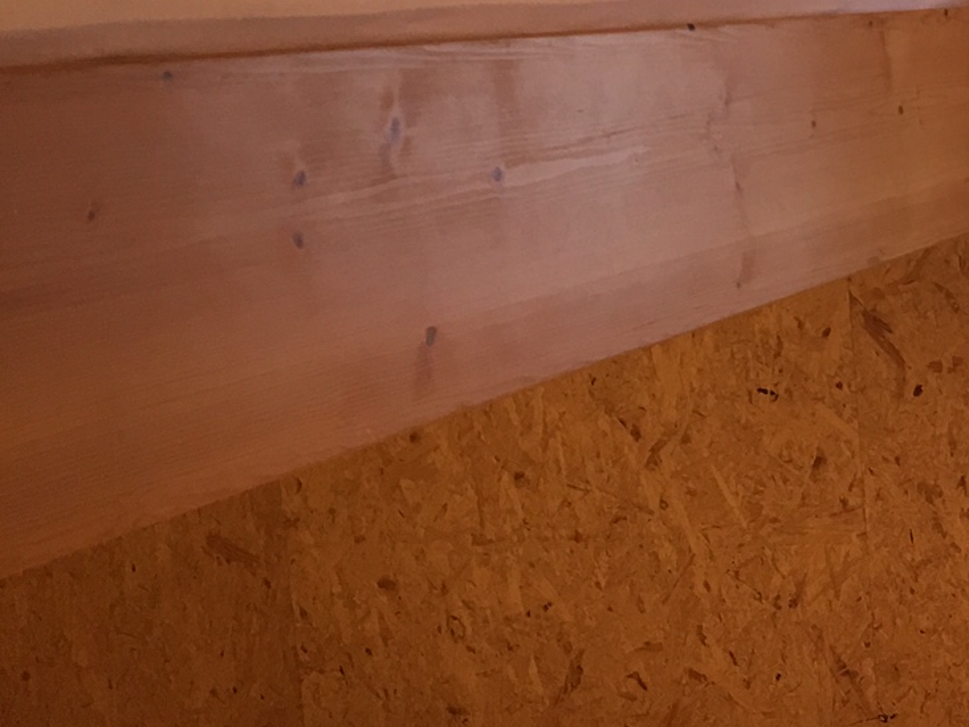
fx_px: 2239
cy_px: 302
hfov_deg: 21.6
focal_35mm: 80
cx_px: 1326
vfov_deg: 18.4
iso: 32
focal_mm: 4.15
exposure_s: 1/17
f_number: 2.2
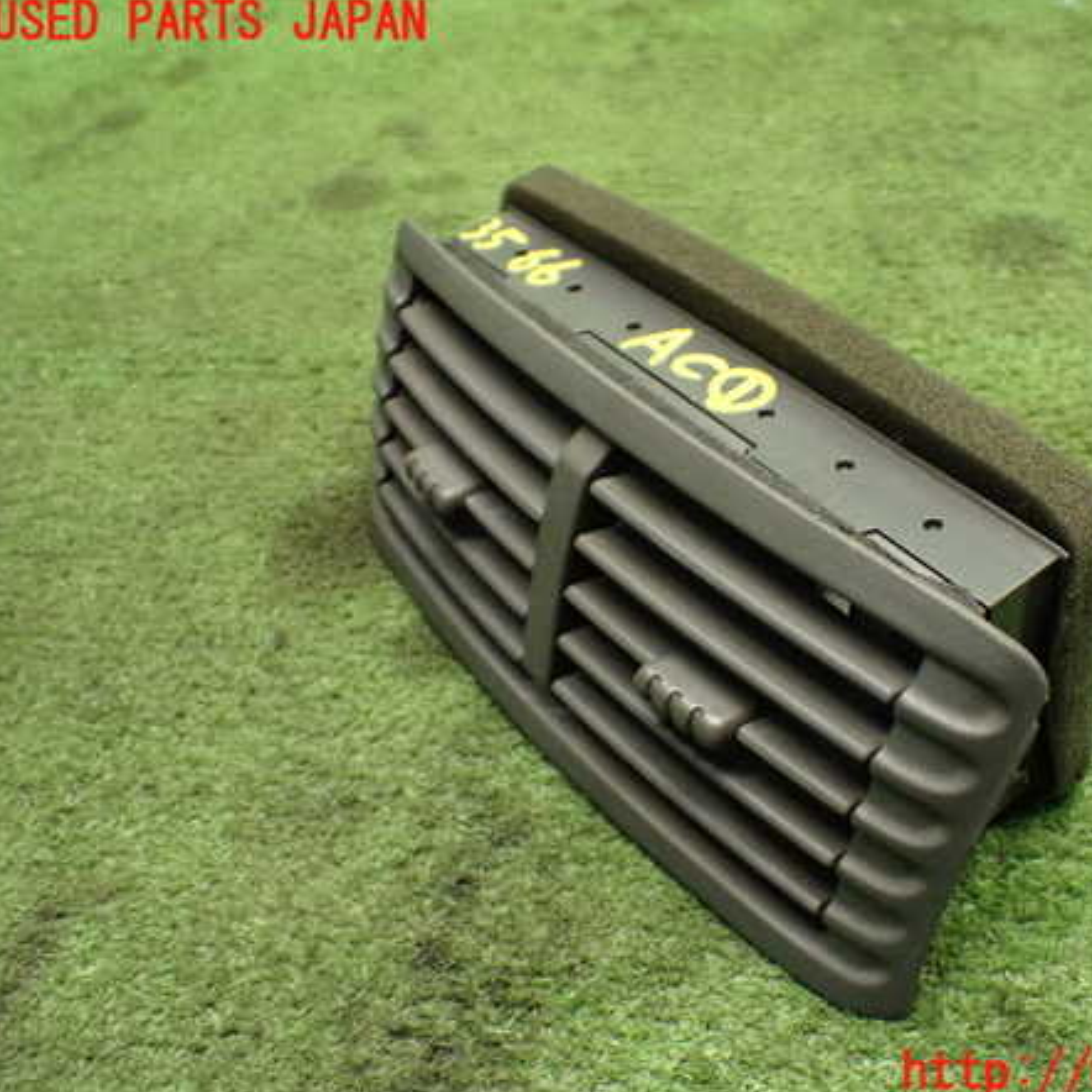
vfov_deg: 46.0
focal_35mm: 36
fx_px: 1285
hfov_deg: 45.4
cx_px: 719
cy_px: 548
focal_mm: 5.4
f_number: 2.3
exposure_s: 1/80
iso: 800
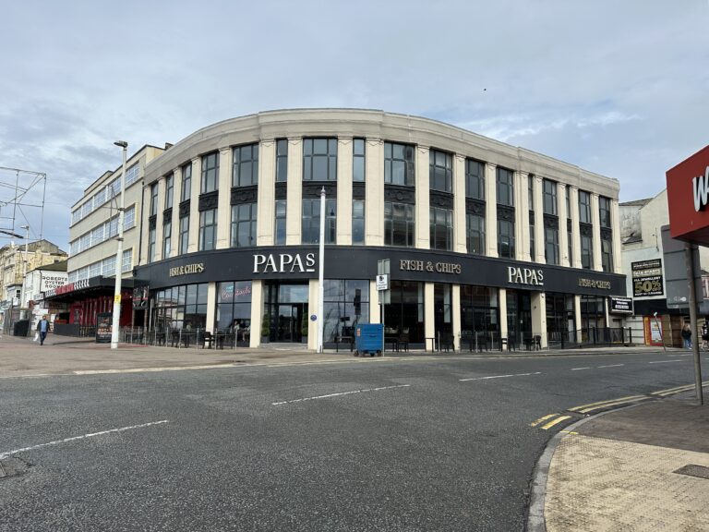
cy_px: 266
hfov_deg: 71.6
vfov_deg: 56.8
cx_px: 354
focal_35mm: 24
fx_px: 492
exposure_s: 1/5000
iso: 80
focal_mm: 6.86
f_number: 1.78
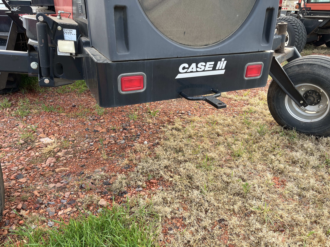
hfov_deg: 67.3
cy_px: 124
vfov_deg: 53.1
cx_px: 165
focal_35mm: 26
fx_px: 248
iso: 32
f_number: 1.6
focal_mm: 5.1
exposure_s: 1/150
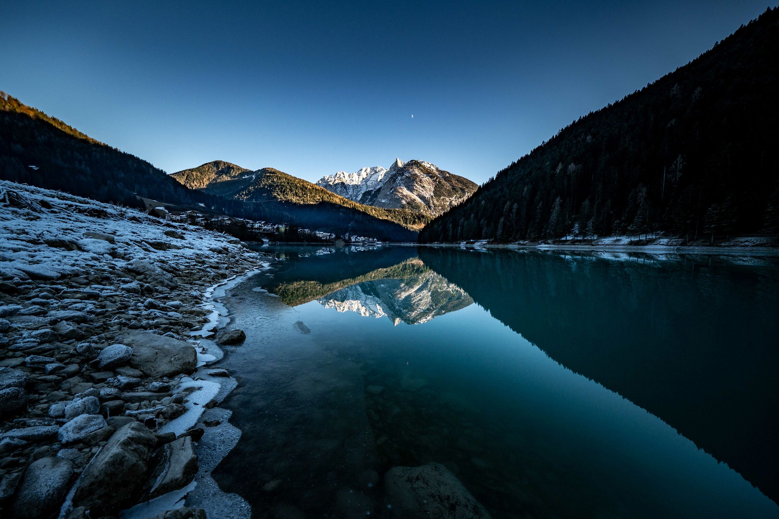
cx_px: 390
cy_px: 260
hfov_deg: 112.6
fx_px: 260
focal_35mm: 12
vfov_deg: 90.0
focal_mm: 8
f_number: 5.6
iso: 400
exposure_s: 1/400
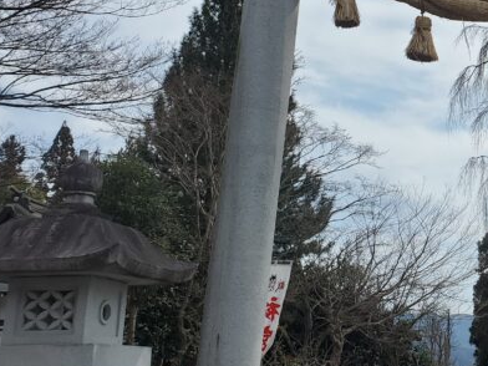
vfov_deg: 21.6
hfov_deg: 25.4
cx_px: 599
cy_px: 156
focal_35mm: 68
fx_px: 959
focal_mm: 4.3
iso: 50
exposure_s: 1/1930
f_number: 2.4
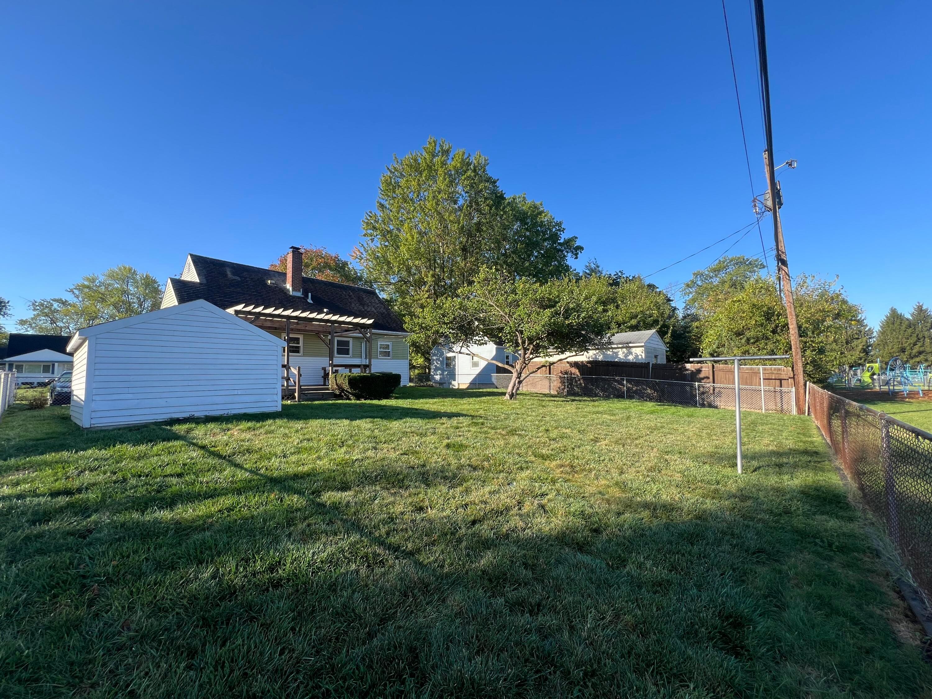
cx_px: 466
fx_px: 350
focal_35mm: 13
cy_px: 350
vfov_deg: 89.9
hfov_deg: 106.2
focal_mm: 1.57
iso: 32
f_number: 1.8
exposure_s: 1/504
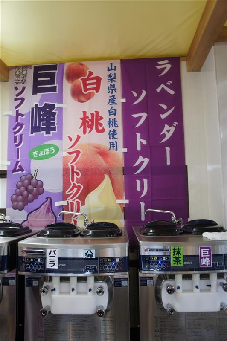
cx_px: 114
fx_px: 284
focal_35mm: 30
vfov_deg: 62.0
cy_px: 170
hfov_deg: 43.5
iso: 200
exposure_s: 1/30
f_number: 4
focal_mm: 20
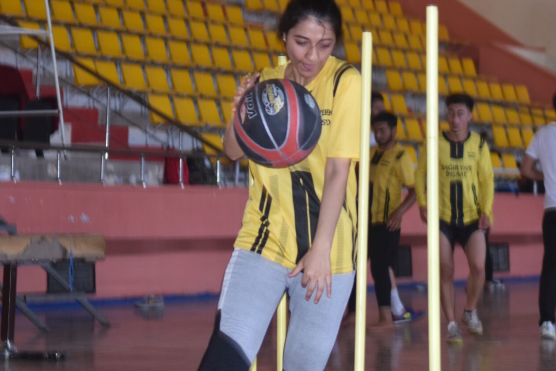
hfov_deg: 12.9
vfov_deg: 8.6
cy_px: 123
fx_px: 2455
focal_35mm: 159
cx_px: 431
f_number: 2.8
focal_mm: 52
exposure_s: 1/60
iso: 450
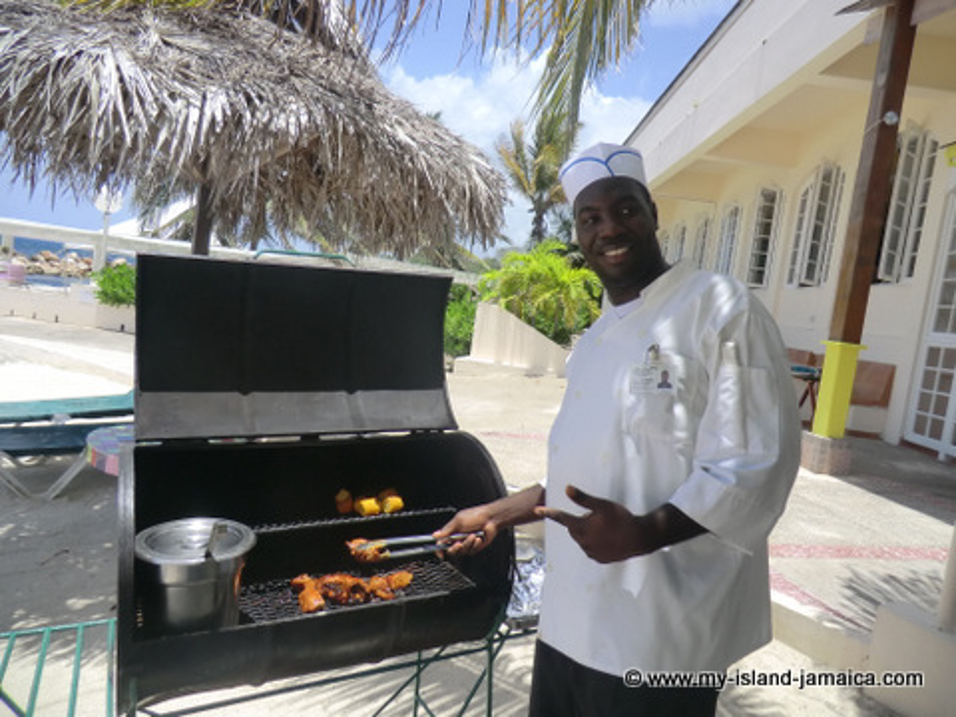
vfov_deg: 56.8
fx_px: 663
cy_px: 358
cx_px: 478
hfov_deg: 71.6
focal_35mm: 24
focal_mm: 4.3
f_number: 3.2
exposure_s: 1/800
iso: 64
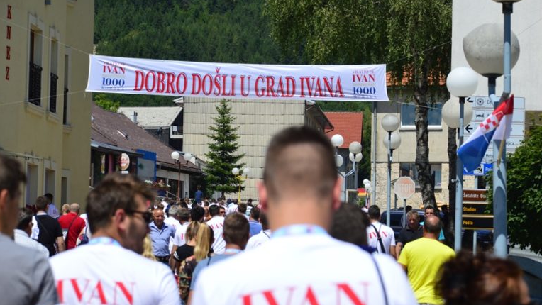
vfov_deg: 8.5
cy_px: 151
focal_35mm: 142
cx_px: 270
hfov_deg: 15.1
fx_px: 2041
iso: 200
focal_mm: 90
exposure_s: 1/800
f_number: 7.1
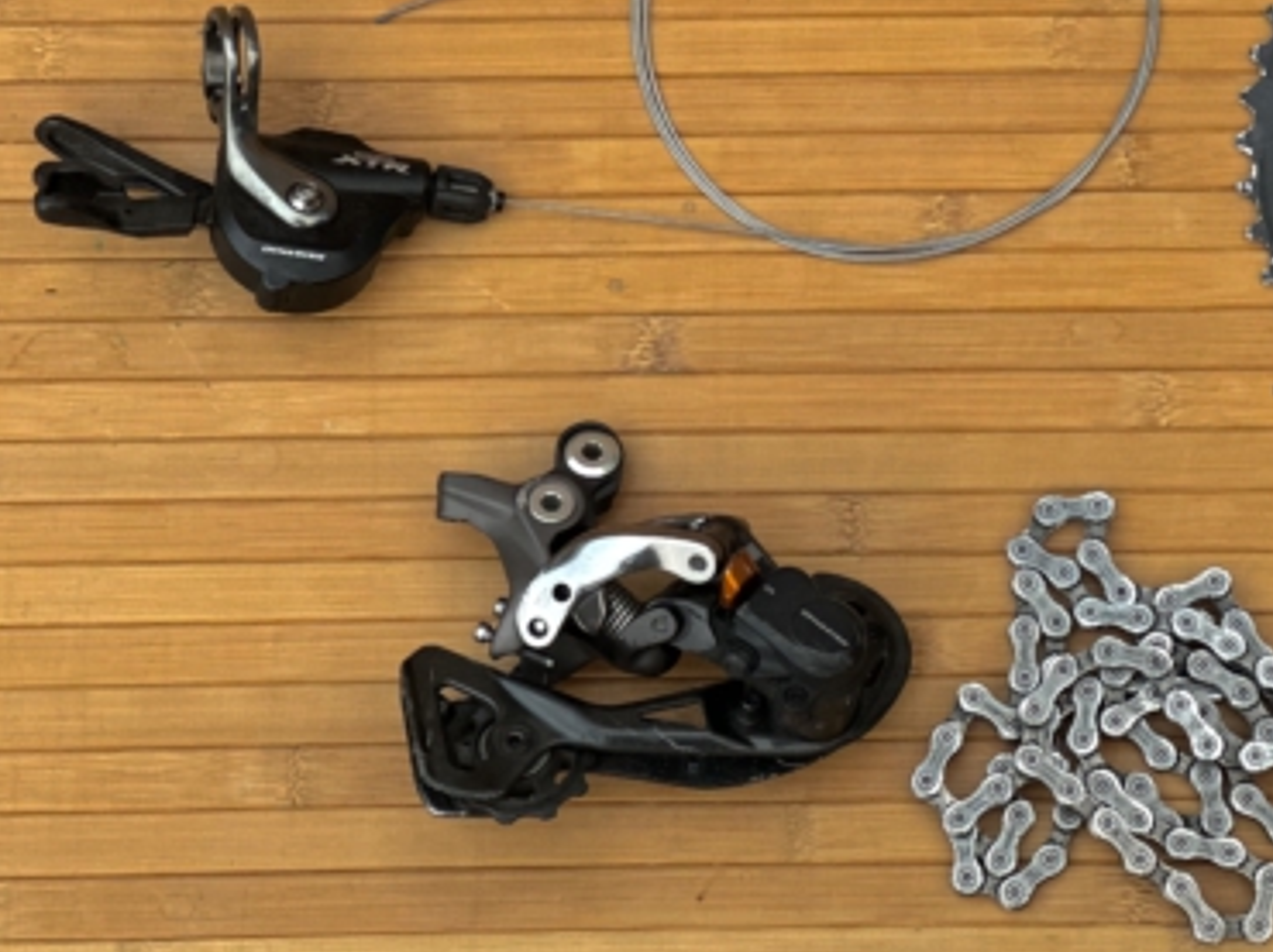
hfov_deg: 15.7
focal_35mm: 125
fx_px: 4594
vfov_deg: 11.8
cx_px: 1008
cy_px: 344
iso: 200
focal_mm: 9
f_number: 2.8
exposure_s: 1/40
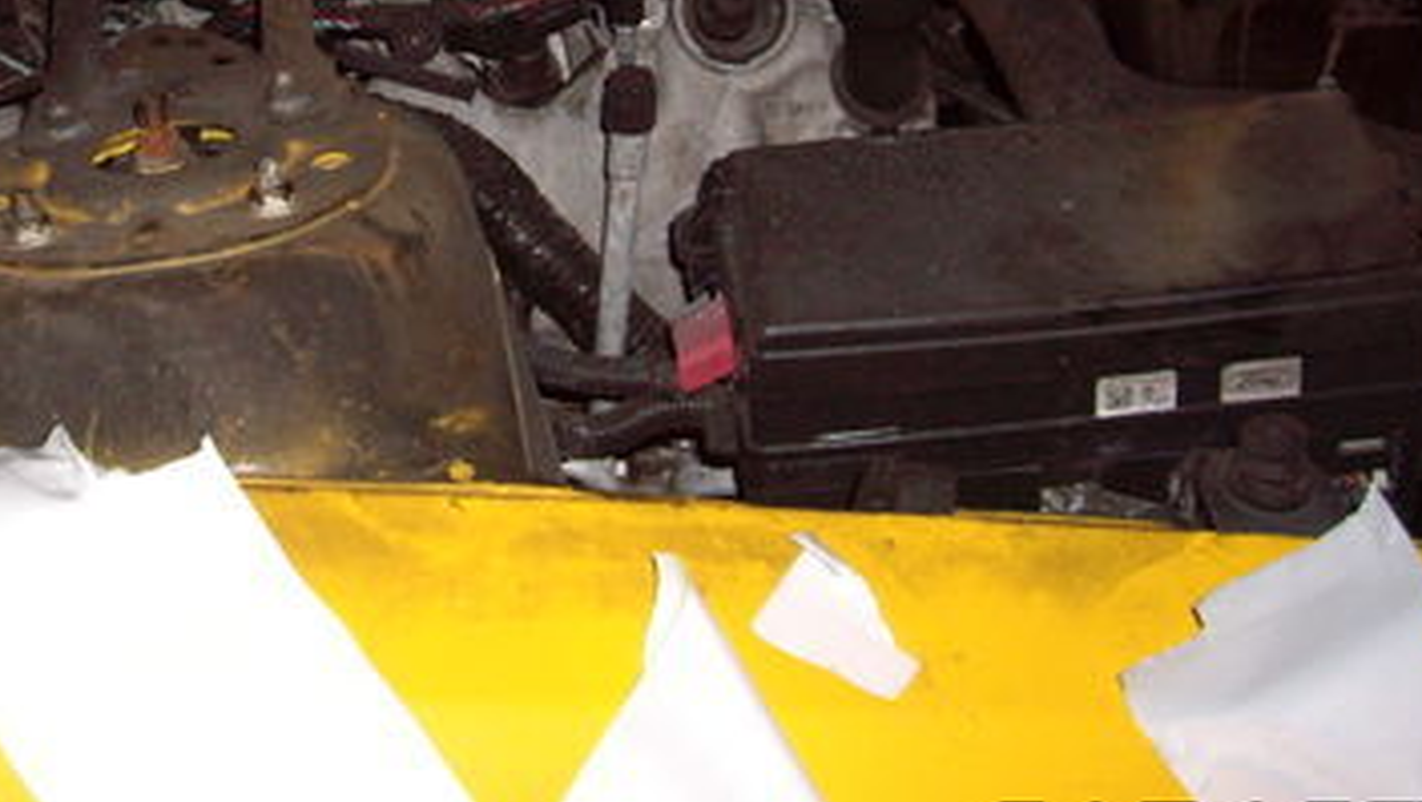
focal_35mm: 75
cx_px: 379
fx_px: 2829
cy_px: -101
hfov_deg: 27.9
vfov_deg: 15.6
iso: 200
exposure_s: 1/40
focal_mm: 6.2
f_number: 2.7
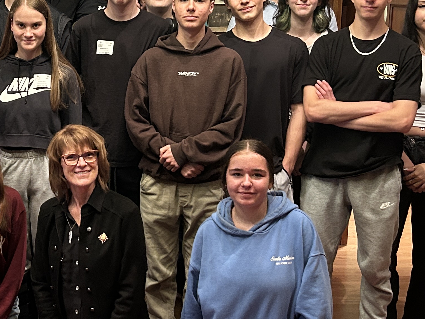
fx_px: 847
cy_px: 104
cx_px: 52
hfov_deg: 27.3
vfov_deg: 21.2
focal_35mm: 69
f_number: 1.5
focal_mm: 5.7
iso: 320
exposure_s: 1/60
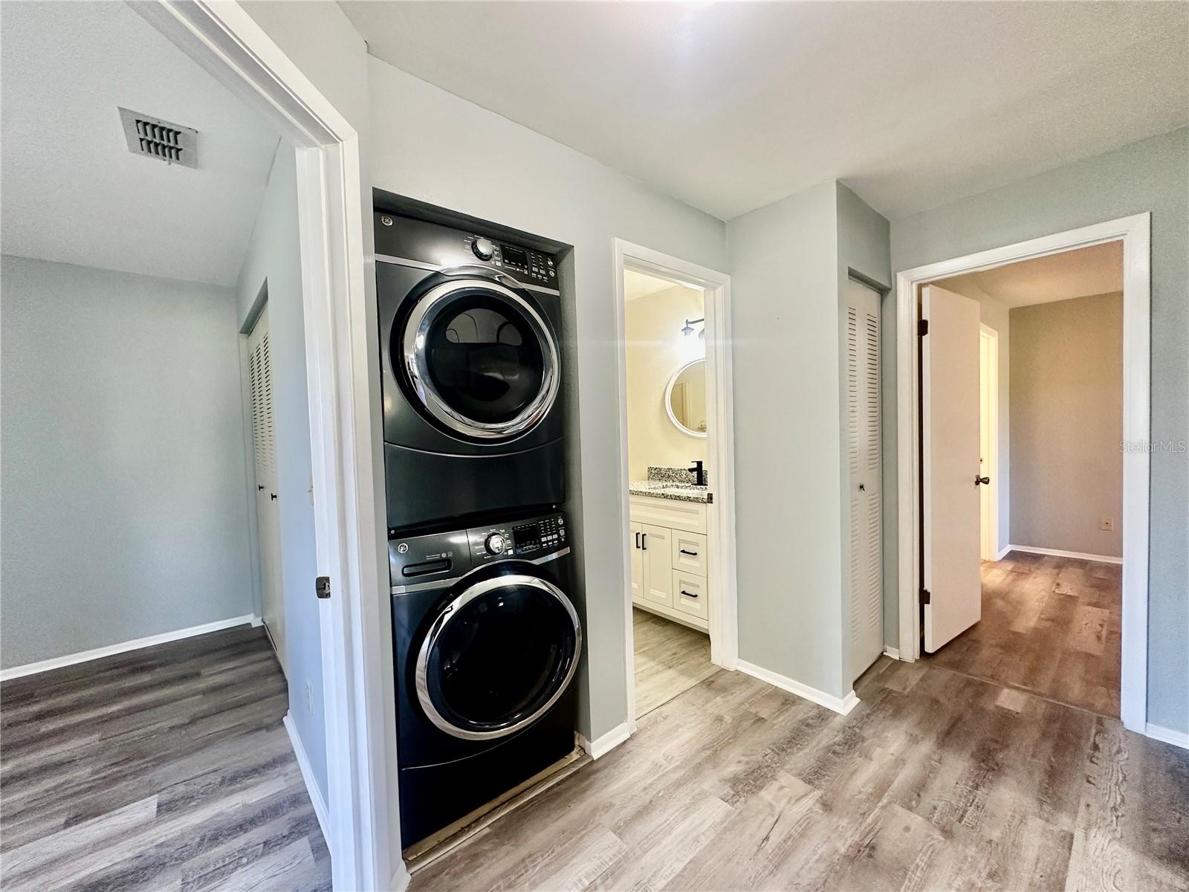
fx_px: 481
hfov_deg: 102.1
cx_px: 594
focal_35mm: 14
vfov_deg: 85.7
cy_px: 446
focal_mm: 2.22
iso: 200
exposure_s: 1/60
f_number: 2.2
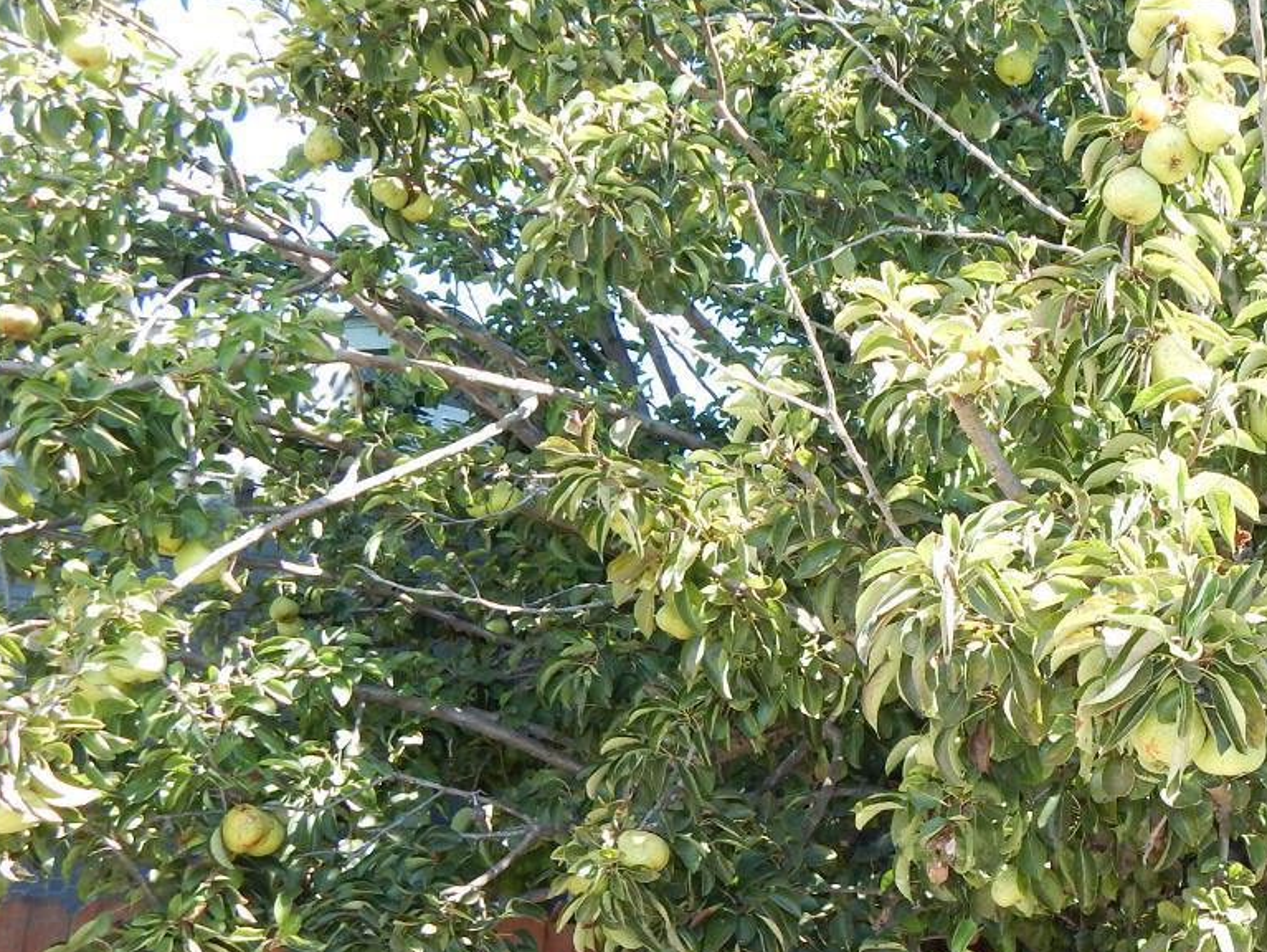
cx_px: 1089
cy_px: 556
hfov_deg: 41.1
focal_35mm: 43
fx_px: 1575
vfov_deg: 33.5
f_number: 3
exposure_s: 1/160
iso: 125
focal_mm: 4
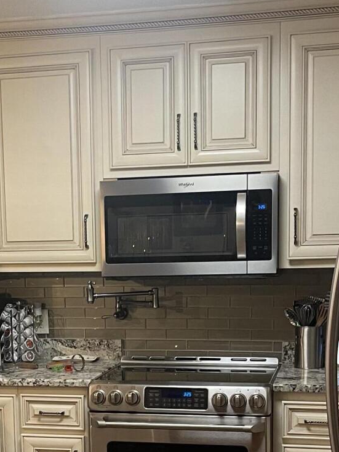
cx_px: 95
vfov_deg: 28.0
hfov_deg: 21.5
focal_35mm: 68
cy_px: 354
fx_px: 888
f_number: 1.6
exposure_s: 1/60
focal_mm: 5.1
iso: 250
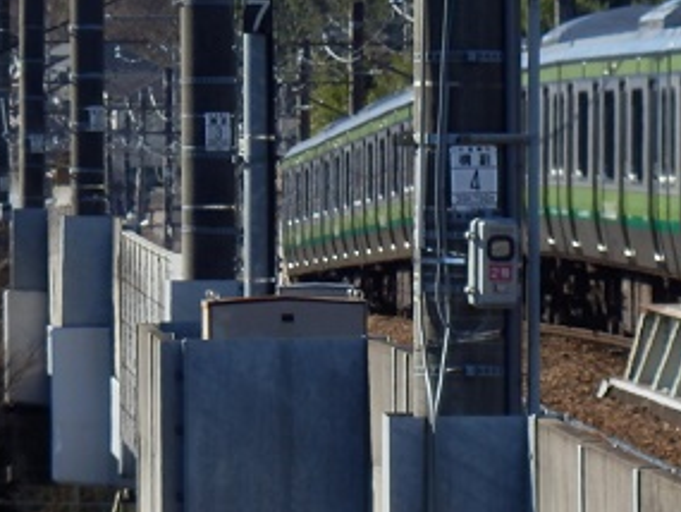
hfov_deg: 2.9
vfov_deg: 2.2
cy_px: 5
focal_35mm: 674
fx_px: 13265
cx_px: 808
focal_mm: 42.5
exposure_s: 1/320
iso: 80
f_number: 5.8
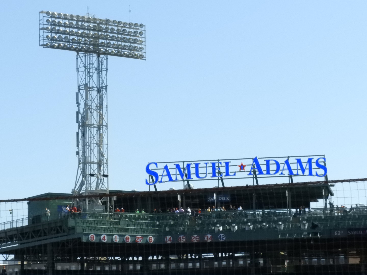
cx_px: 184
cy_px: 138
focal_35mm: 125
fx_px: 1325
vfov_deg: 11.9
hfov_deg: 15.8
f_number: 8
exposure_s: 1/3200
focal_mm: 22.4
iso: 1600
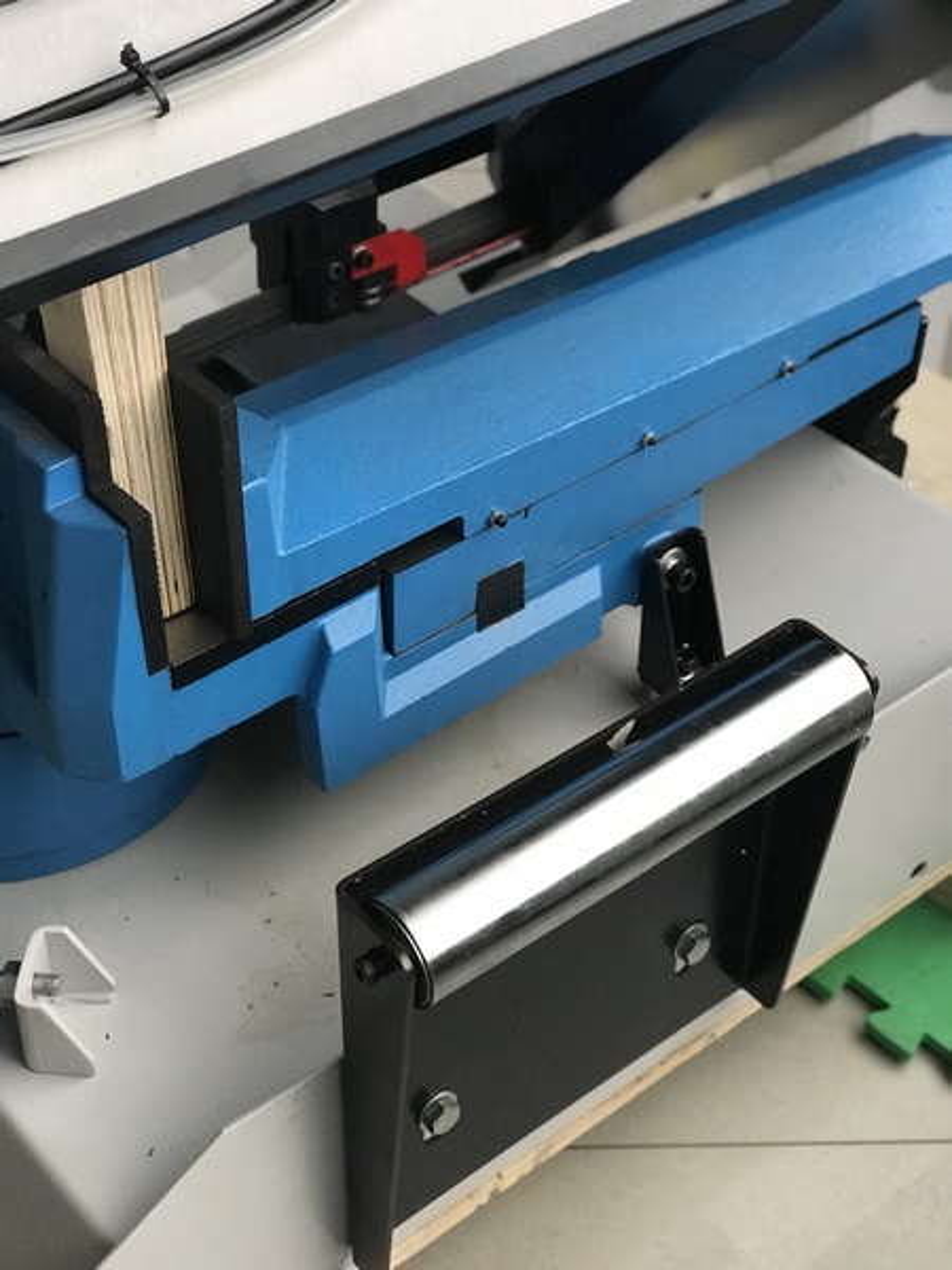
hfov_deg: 25.7
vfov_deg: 33.8
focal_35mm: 57
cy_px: 635
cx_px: 476
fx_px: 2090
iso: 160
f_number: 2.8
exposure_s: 1/50
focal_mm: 6.6
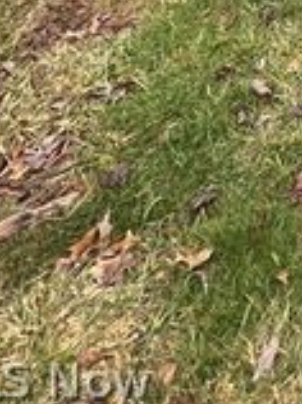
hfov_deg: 19.2
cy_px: -433
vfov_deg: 18.5
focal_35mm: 55
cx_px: 560
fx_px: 642
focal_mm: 1.57
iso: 40
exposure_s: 1/99
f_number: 1.8
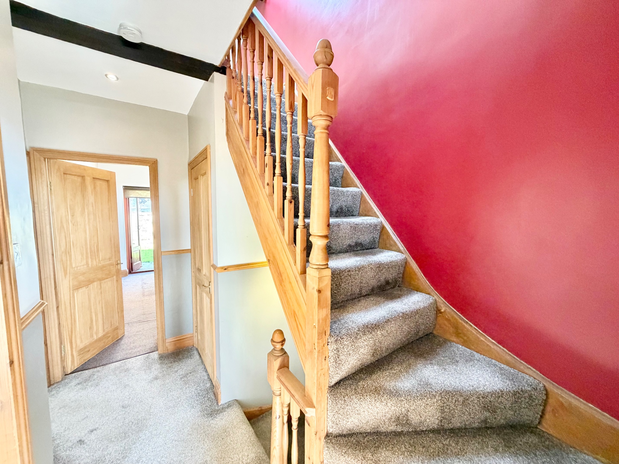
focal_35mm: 14
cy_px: 232
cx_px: 310
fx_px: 250
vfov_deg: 85.7
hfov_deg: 102.1
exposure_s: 1/60
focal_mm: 2.22
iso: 500
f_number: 2.2
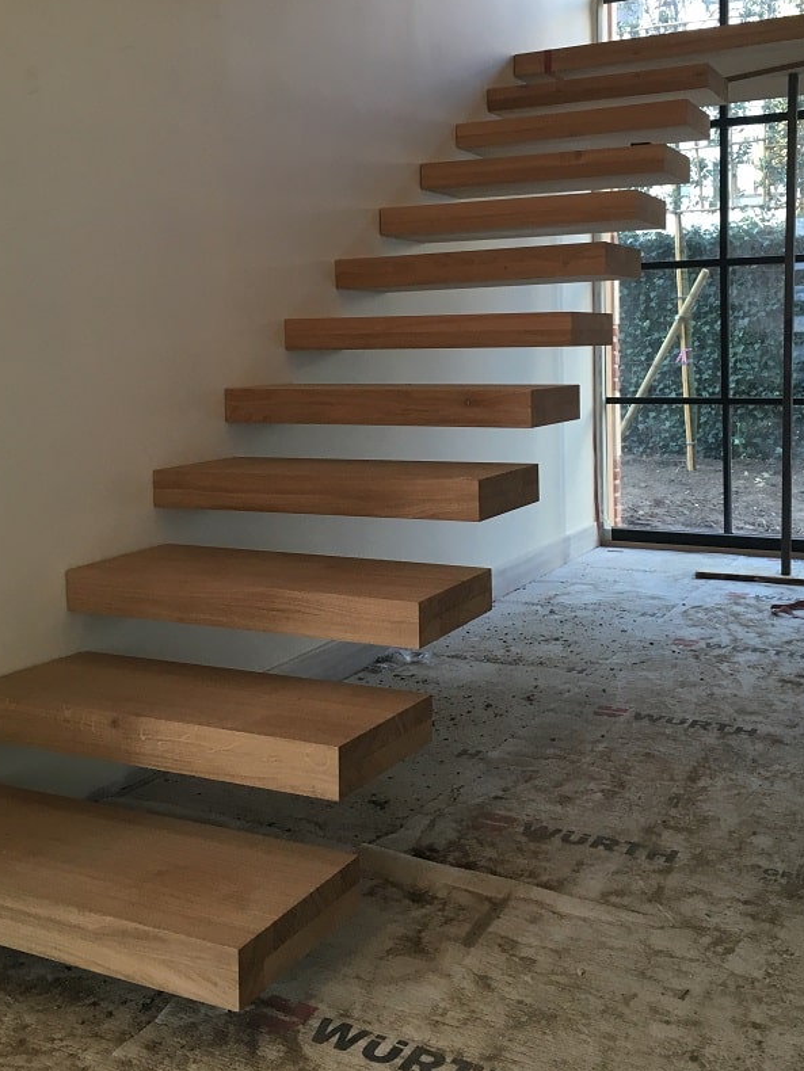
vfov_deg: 49.6
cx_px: 453
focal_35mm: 37
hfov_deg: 38.6
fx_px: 1145
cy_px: 395
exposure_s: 1/33
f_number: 2.2
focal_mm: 4.15
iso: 40
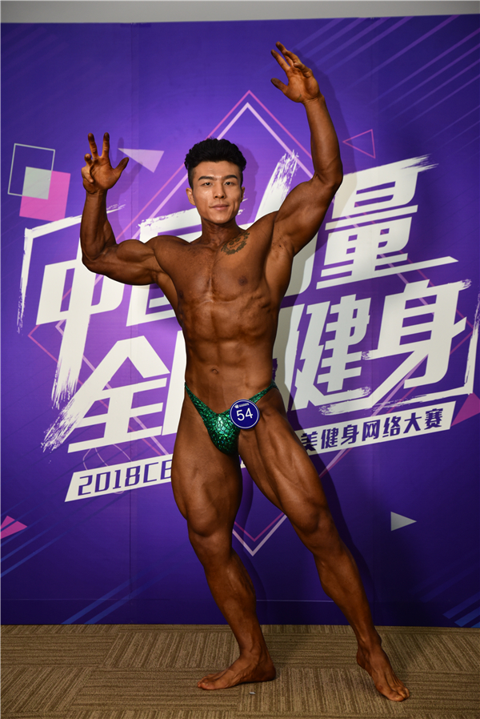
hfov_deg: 26.0
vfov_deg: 38.2
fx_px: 1038
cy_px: 360
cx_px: 240
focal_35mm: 52
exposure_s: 1/160
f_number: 4
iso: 800
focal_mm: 52
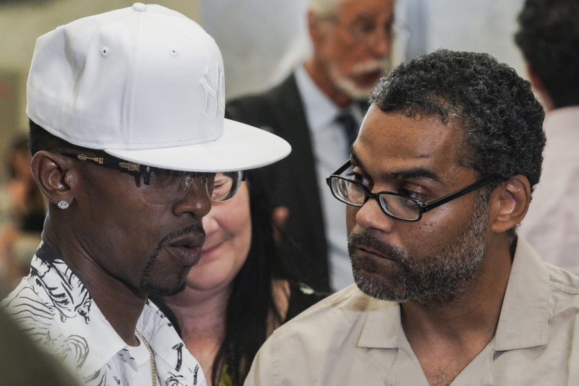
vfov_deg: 10.2
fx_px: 2171
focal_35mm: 135
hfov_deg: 15.2
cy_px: 193
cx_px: 290
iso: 8000
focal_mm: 135
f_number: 7.1
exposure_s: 1/200
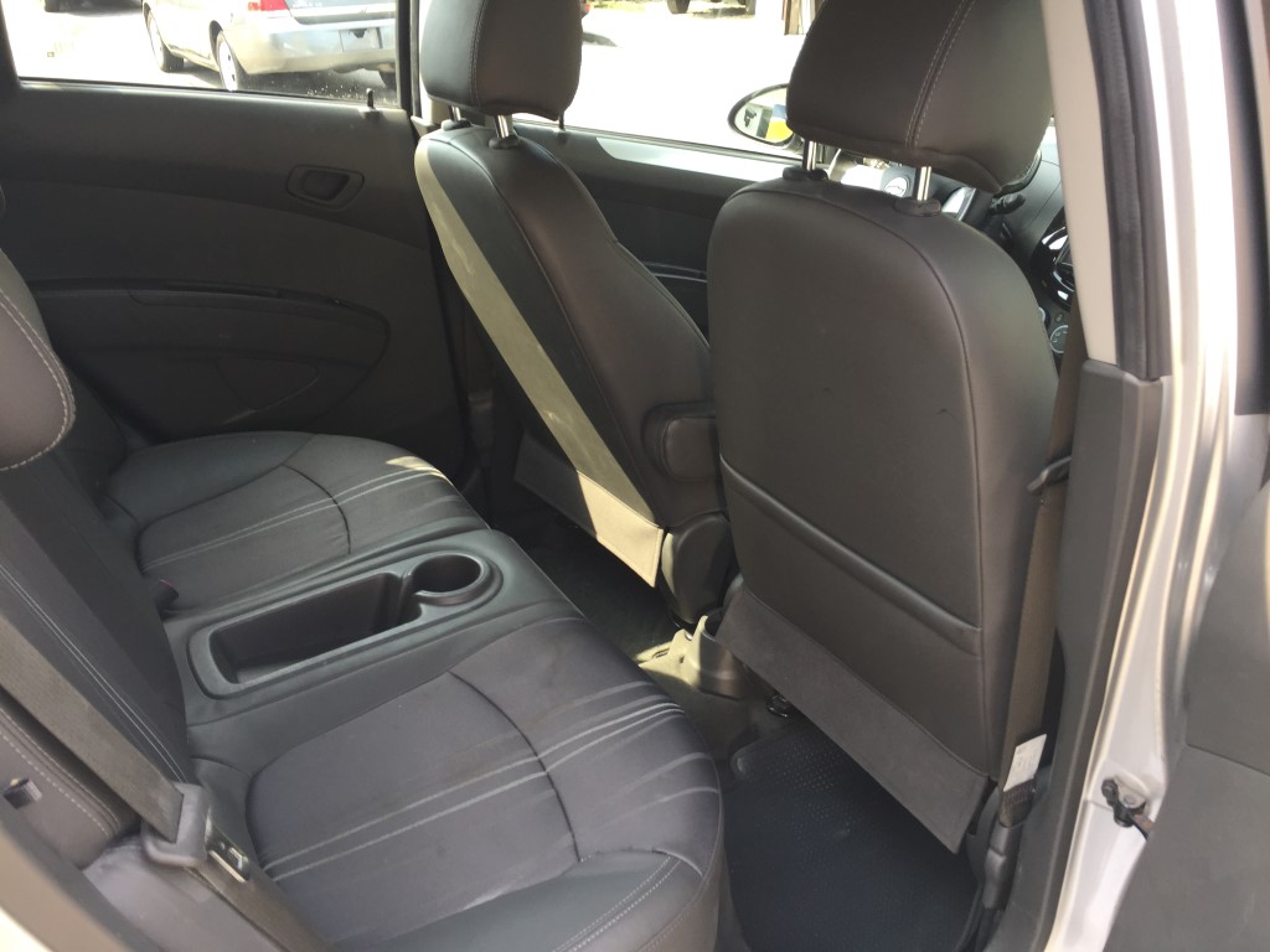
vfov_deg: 48.2
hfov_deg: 61.7
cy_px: 476
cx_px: 635
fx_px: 1064
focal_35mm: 29
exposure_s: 1/120
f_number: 2.2
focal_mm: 4.15
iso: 32
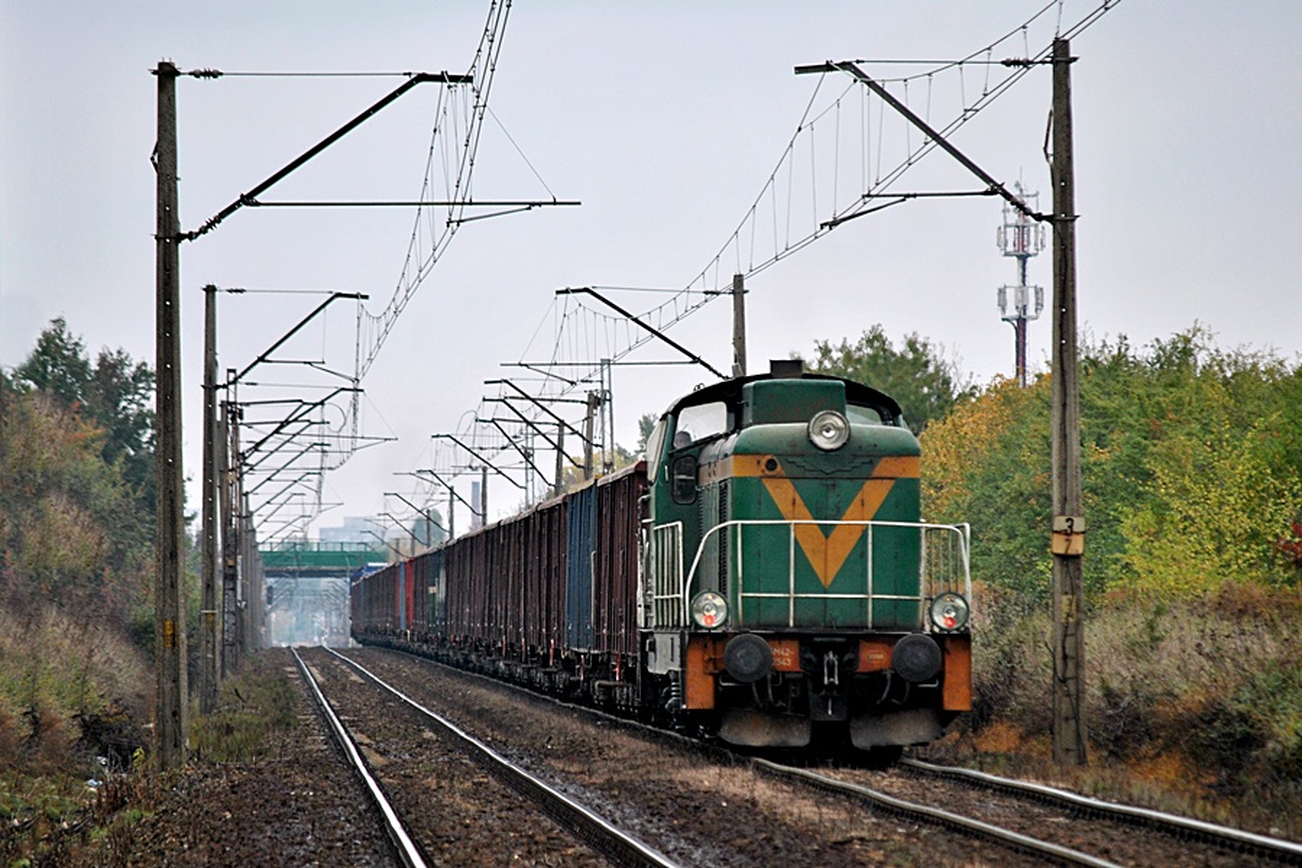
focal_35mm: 240
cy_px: 434
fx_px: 8679
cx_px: 651
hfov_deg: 8.6
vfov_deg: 5.7
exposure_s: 1/200
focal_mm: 160
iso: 200
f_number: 5.3
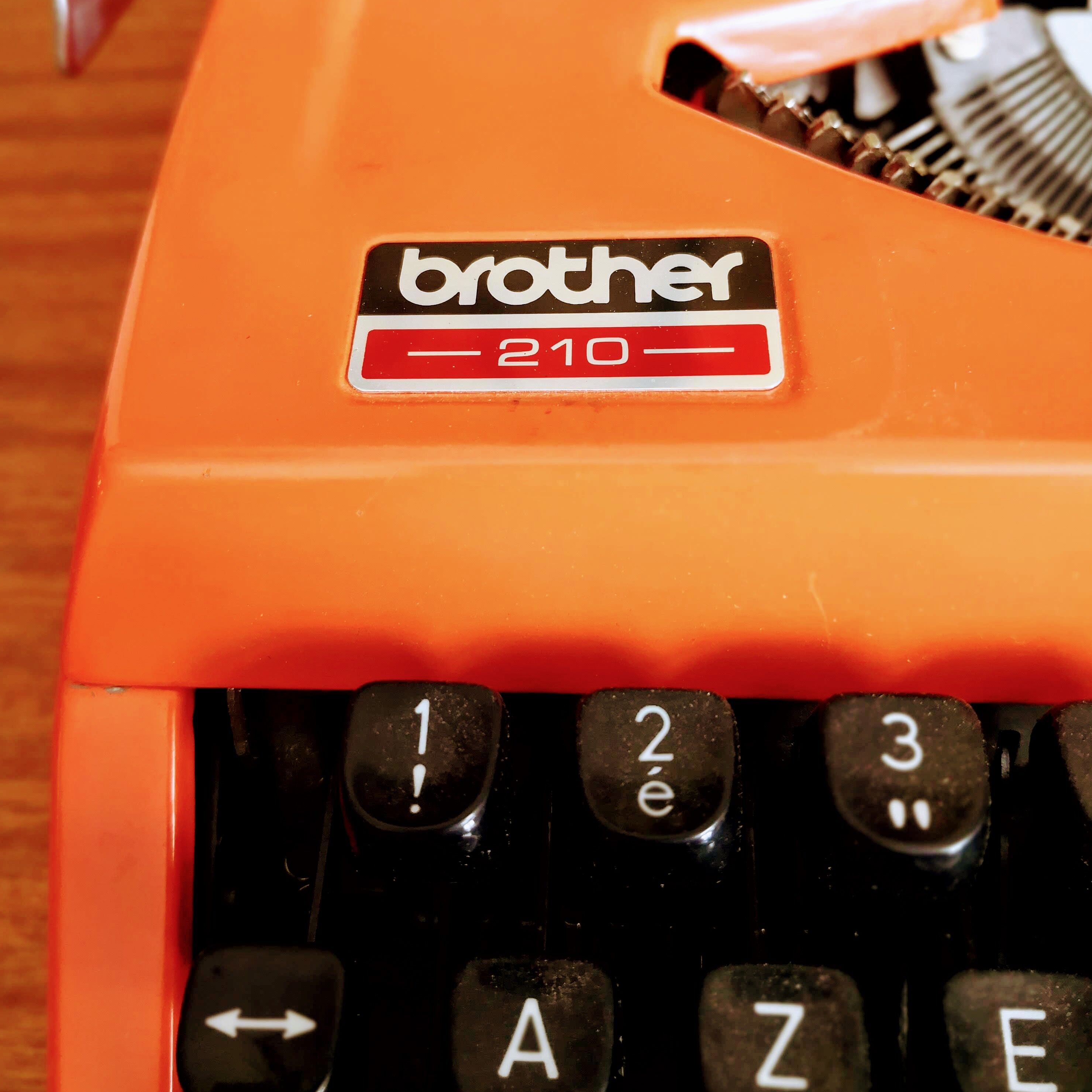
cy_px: 451
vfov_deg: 50.8
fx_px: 1142
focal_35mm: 32
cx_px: 546
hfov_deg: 51.1
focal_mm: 3.95
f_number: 4
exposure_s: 1/50
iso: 125
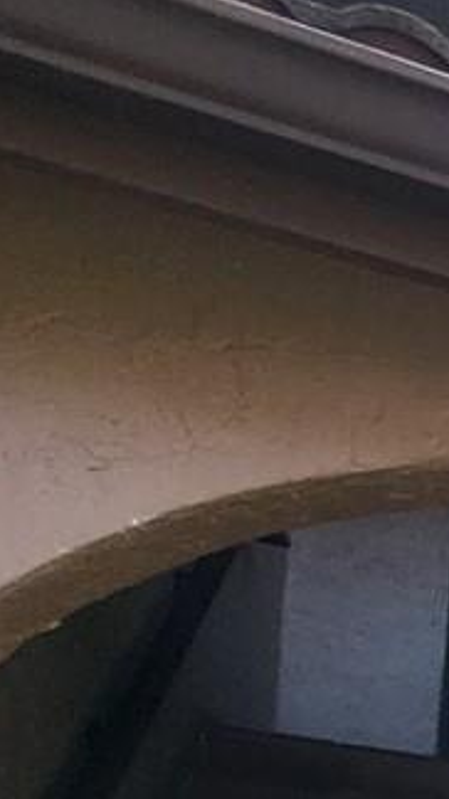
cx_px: 1791
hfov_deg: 8.2
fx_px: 1483
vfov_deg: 24.1
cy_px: 1181
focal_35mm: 70
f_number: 2.2
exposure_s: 1/304
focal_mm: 1.74
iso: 32
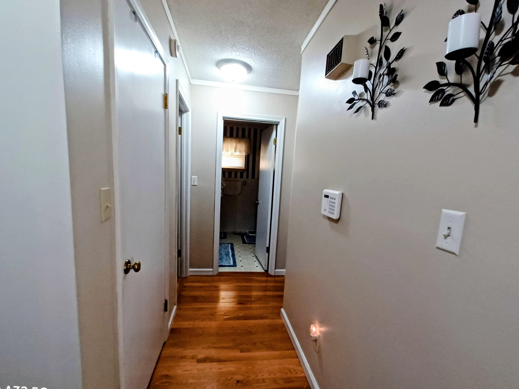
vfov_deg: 89.9
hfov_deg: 106.2
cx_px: 260
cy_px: 194
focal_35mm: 13
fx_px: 195
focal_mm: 1.42
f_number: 2.2
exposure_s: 1/40
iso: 160
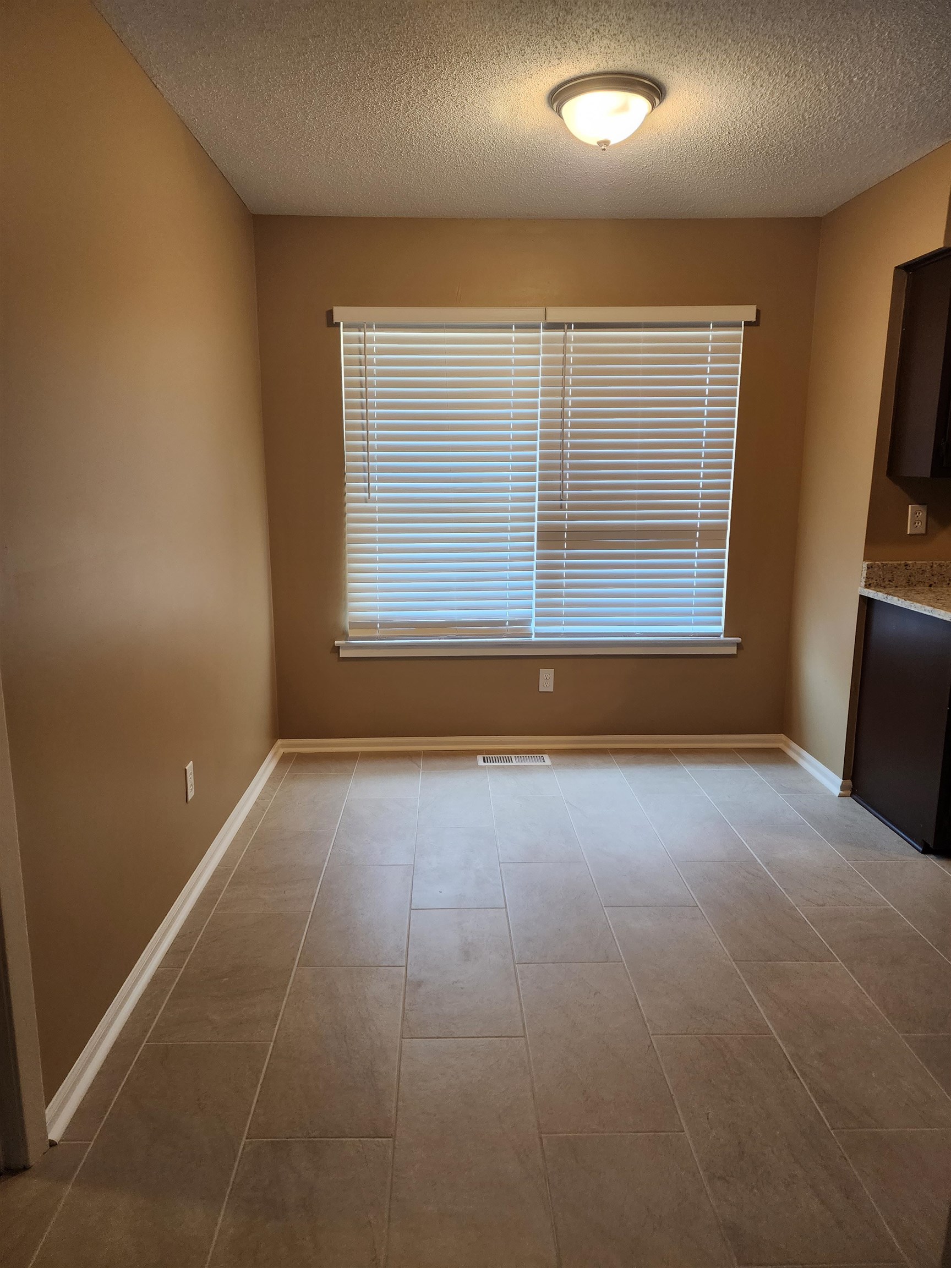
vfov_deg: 73.9
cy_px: 634
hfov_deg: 58.9
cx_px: 476
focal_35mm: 23
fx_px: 843
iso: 250
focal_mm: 6.4
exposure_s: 1/120
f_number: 1.8
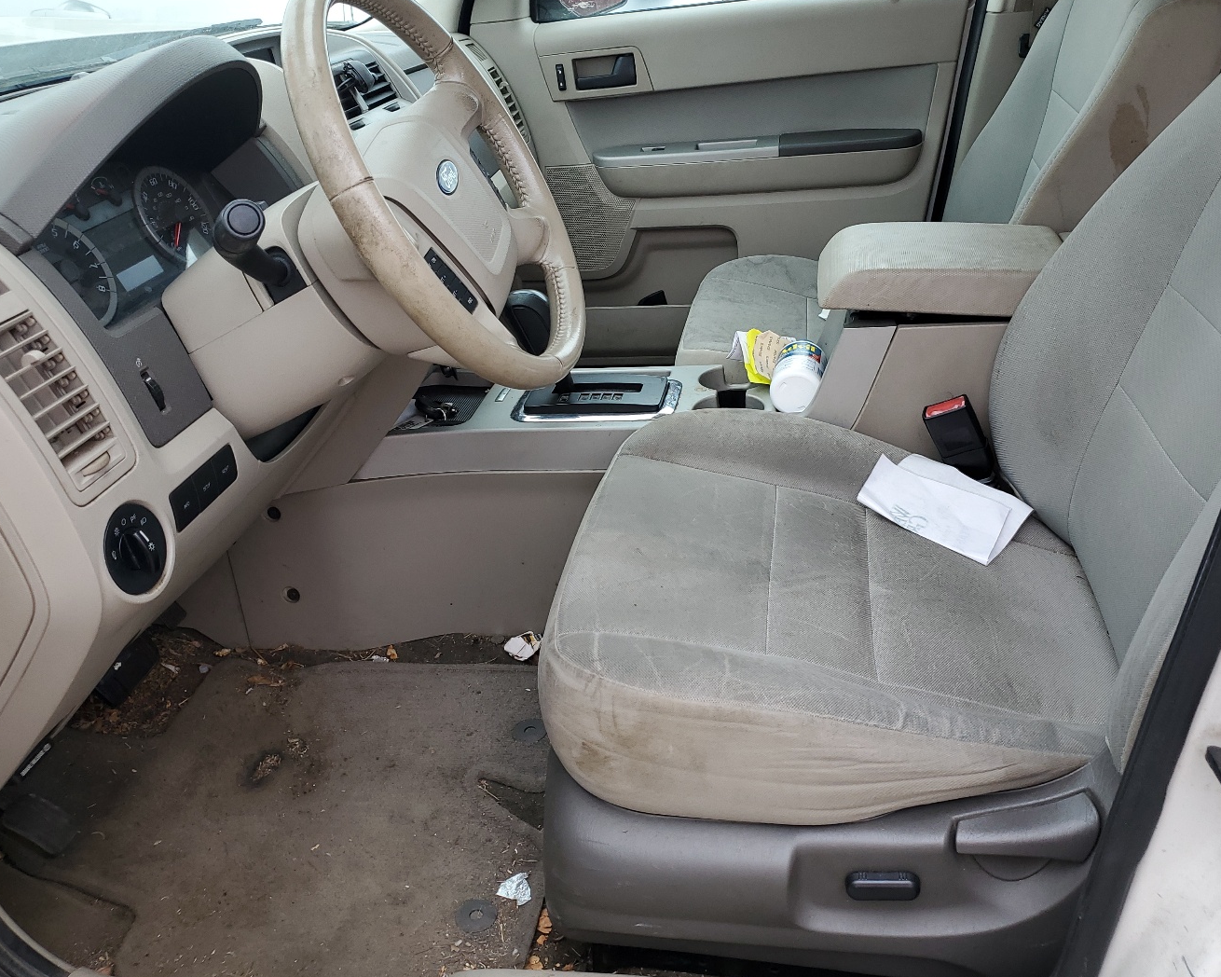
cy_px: 432
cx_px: 659
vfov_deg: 47.0
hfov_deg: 57.1
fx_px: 1120
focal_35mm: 31
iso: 50
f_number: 1.5
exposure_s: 1/333
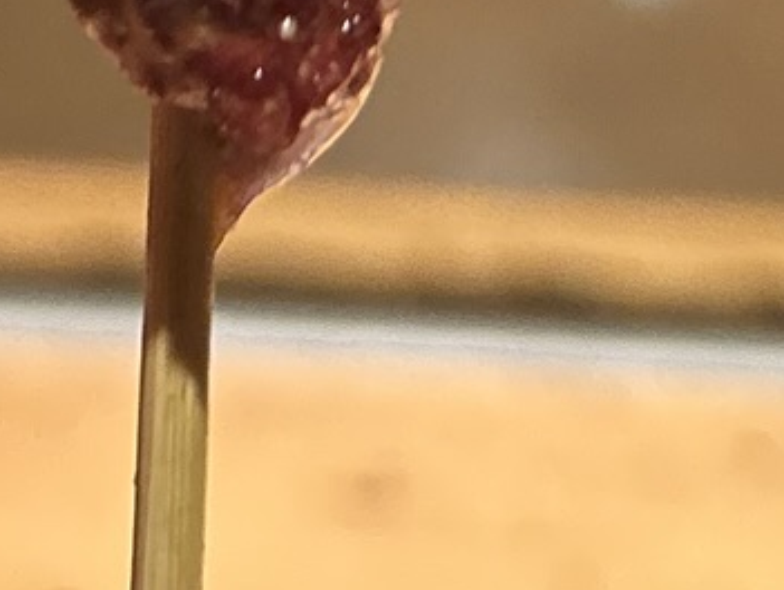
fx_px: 3355
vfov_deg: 9.1
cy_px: -782
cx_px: 400
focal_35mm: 148
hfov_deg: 13.3
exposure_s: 1/50
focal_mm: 5.7
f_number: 1.5
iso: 500
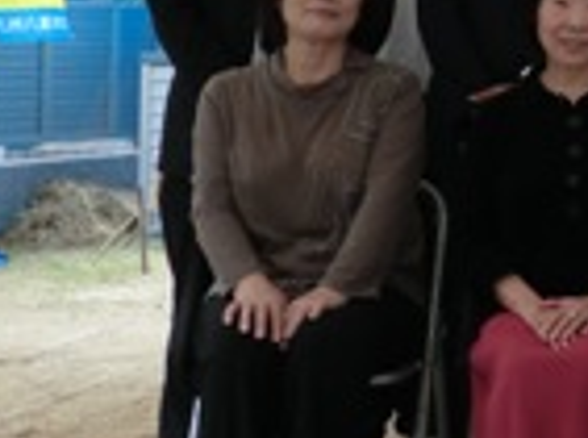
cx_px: 951
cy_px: -86
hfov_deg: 13.8
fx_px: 2236
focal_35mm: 132
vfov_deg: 11.0
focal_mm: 5.8
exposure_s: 1/320
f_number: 3.5
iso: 50
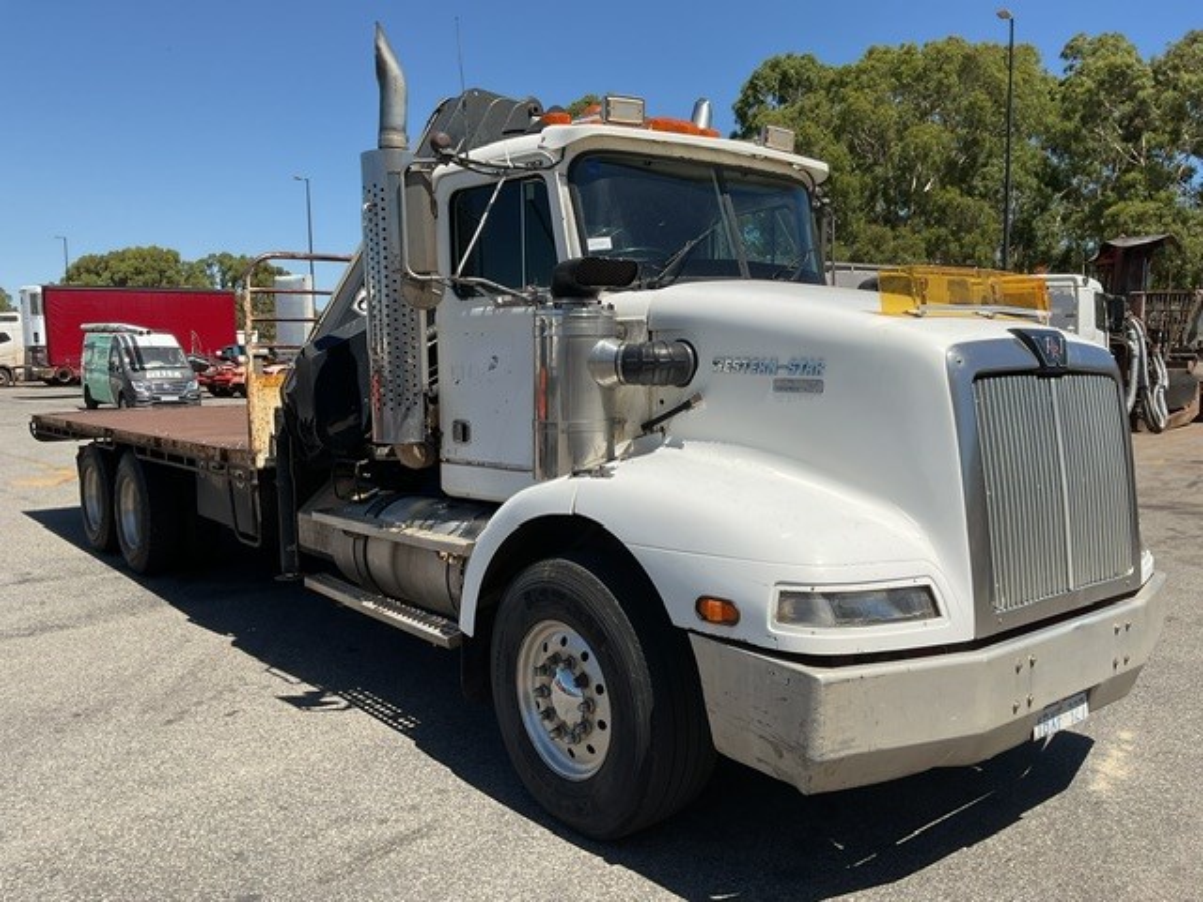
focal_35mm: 29
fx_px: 1008
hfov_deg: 61.7
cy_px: 451
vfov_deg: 48.2
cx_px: 602
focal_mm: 3
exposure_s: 1/2320
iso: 16
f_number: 1.8
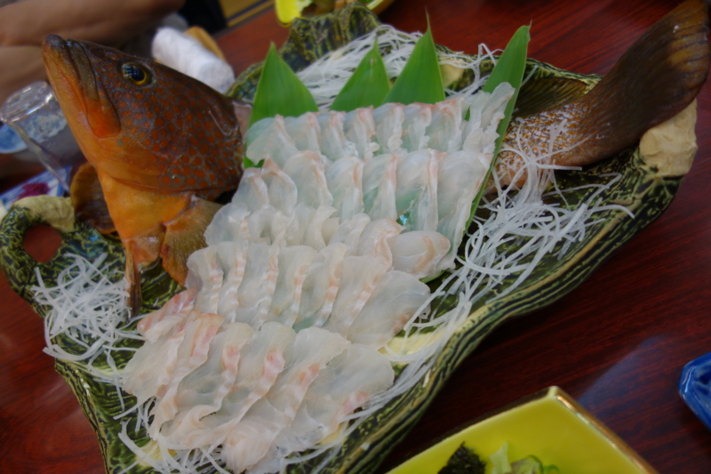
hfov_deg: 65.5
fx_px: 553
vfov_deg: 46.4
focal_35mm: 28
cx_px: 356
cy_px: 237
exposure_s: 1/80
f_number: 1.8
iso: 125
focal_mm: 10.4
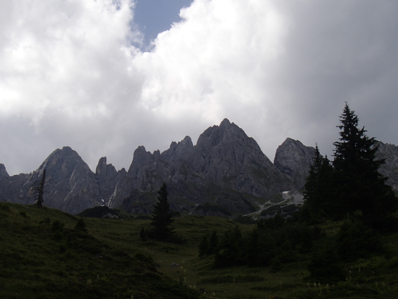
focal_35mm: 49
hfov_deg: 38.9
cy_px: 144
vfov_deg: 29.7
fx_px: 563
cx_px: 191
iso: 100
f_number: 14
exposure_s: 1/160
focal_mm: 7.73
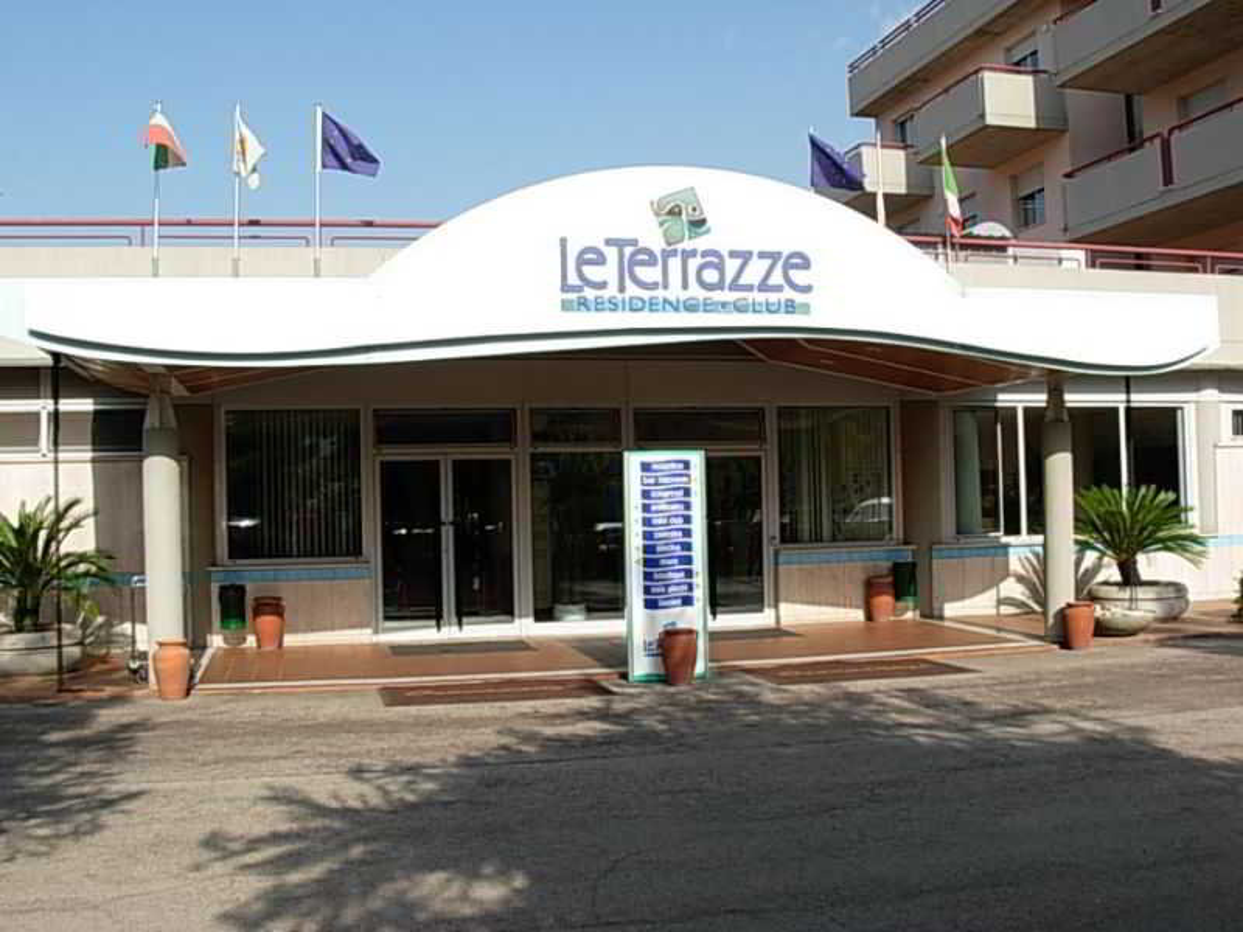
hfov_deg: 49.0
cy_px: 466
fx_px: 1365
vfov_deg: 37.7
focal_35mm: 38
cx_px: 622
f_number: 4.9
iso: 79
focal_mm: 6.3
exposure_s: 1/430
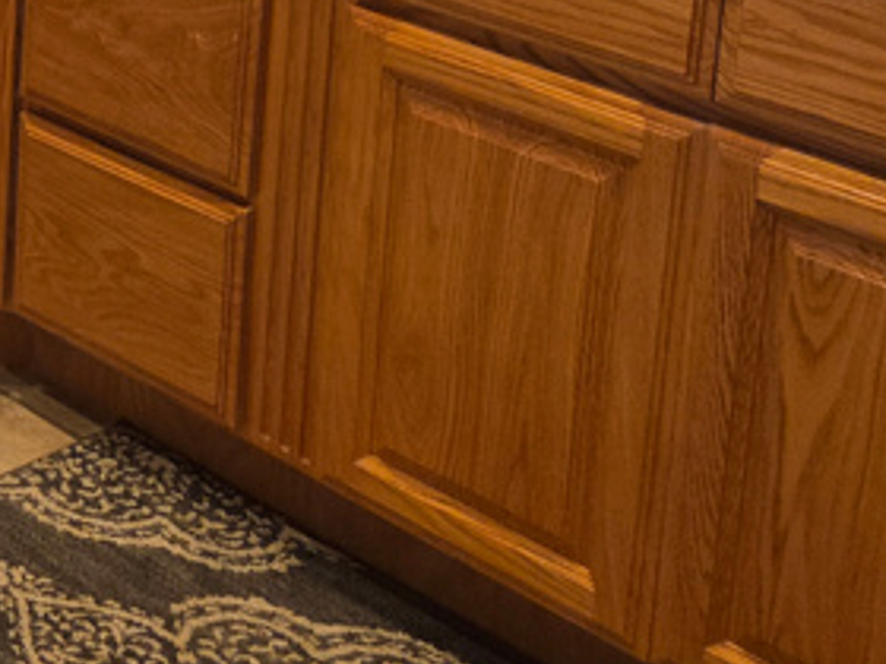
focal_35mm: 84
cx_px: -668
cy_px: -326
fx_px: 2150
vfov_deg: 16.1
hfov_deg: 18.6
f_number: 1.8
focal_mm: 5.4
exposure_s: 1/120
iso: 200
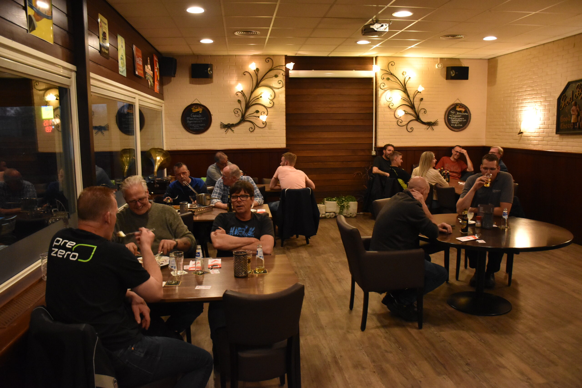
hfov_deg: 67.4
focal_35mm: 27
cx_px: 291
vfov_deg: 47.9
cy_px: 194
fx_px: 436
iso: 3200
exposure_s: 1/30
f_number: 3.5
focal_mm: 18
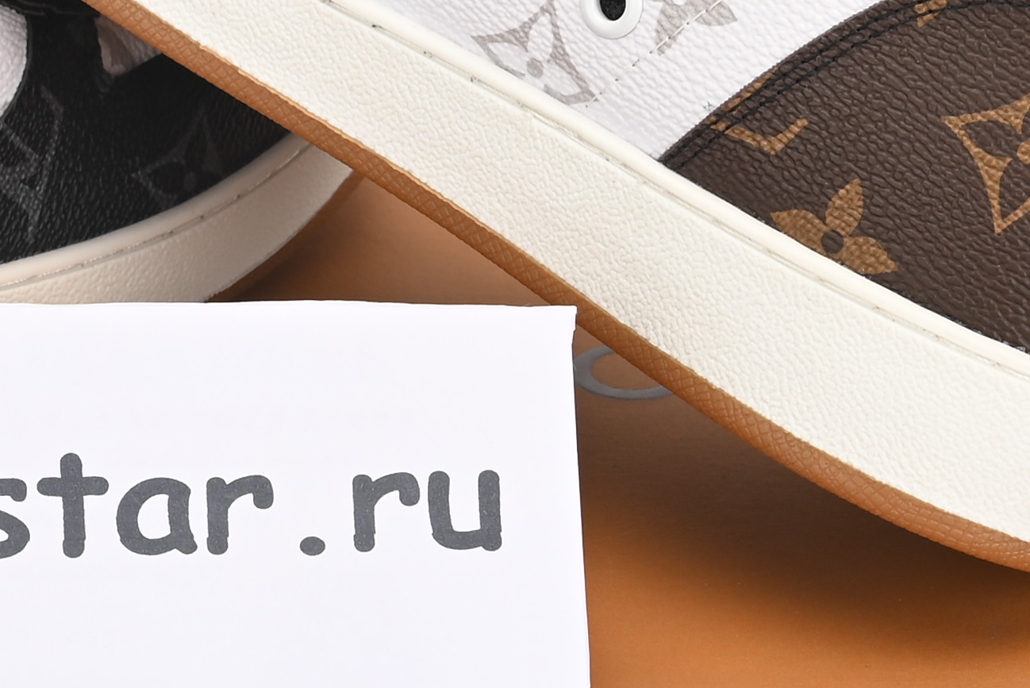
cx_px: 78
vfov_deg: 7.2
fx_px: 5439
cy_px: 251
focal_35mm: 190
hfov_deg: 10.7
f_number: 11
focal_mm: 41
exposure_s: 1/200
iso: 100
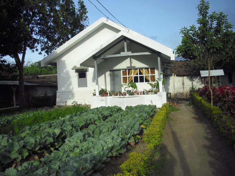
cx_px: 118
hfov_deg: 49.0
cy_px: 88
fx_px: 258
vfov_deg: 37.7
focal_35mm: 38
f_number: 8
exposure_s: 1/125
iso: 100
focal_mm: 6.2
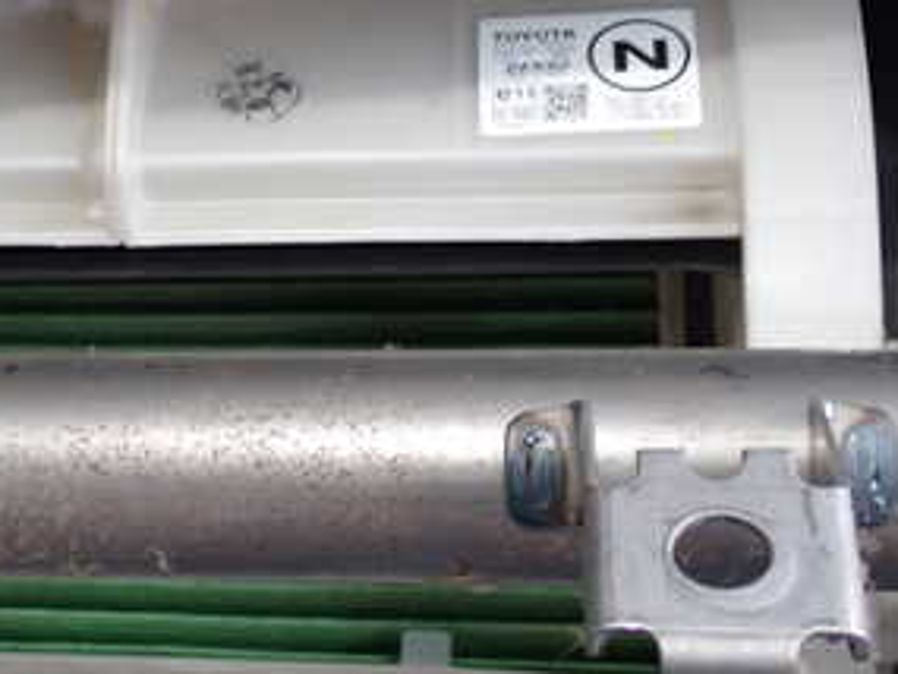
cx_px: 158
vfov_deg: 18.4
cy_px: 353
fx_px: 2076
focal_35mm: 80
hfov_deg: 24.0
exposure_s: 1/40
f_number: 2.7
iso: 400
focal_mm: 6.83
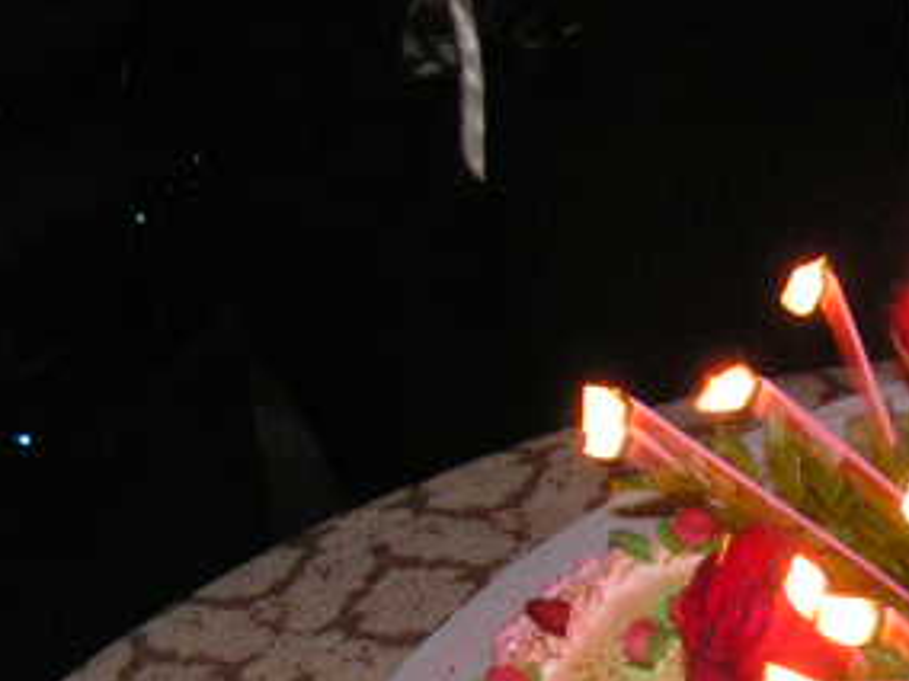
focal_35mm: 81
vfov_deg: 17.5
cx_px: 967
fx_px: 2127
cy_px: 764
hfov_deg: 22.9
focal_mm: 6
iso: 200
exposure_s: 1/40
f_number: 3.2
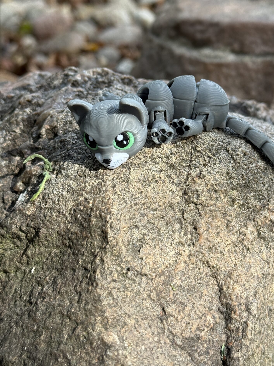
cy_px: 153
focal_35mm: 65
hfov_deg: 22.5
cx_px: 180
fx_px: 686
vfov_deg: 29.8
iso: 64
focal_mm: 6.76
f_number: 1.78
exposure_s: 1/538
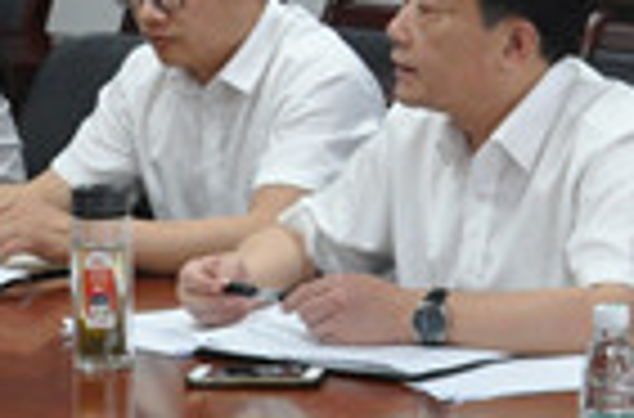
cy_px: -196
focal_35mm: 208
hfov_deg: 9.9
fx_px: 3651
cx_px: 522
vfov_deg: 6.5
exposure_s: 1/60
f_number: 8
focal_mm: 30
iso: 1000
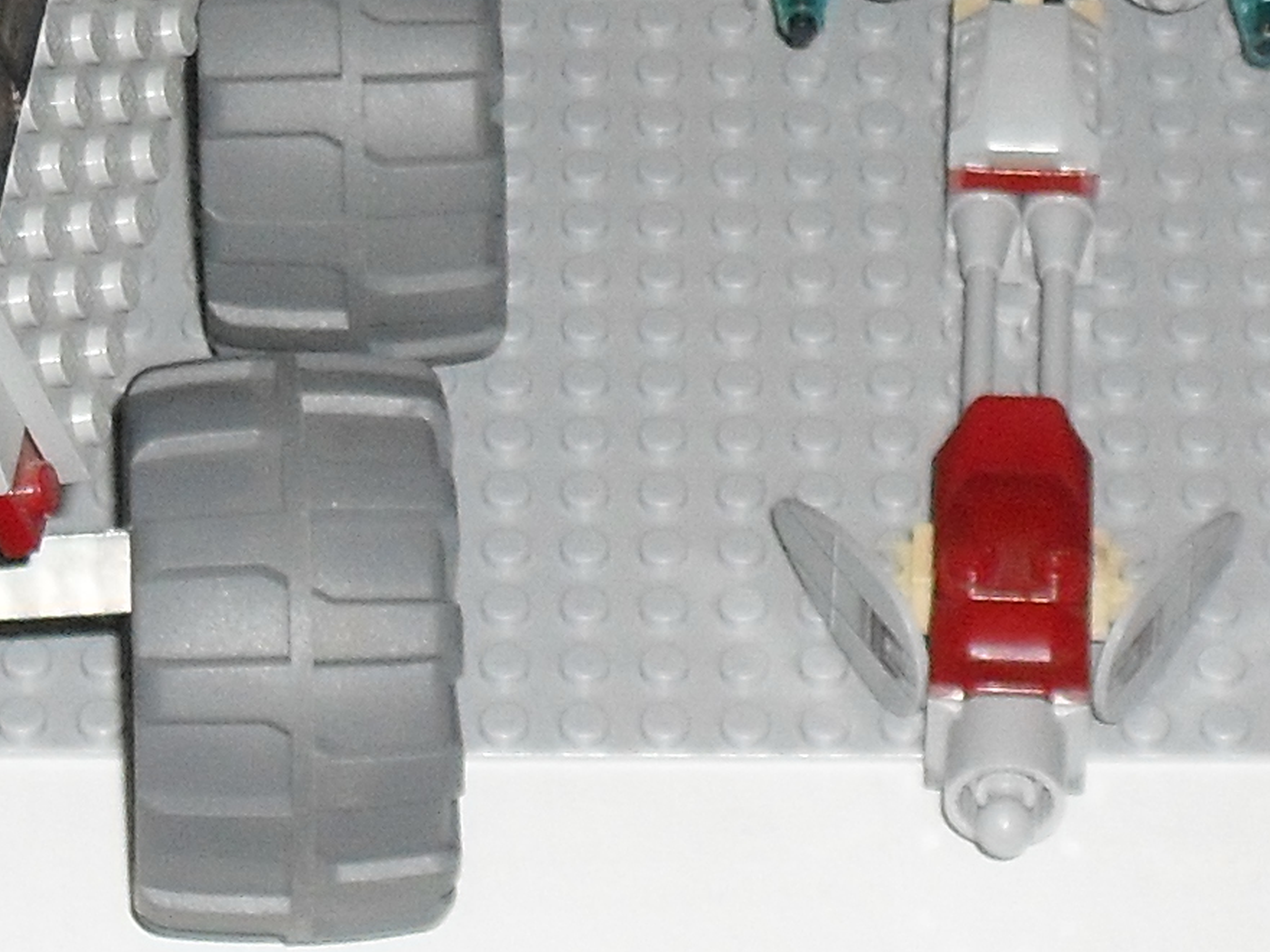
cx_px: 859
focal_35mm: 203
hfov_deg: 9.7
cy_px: -656
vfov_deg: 7.1
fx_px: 7445
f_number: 3.9
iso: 200
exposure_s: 1/45
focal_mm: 8.7
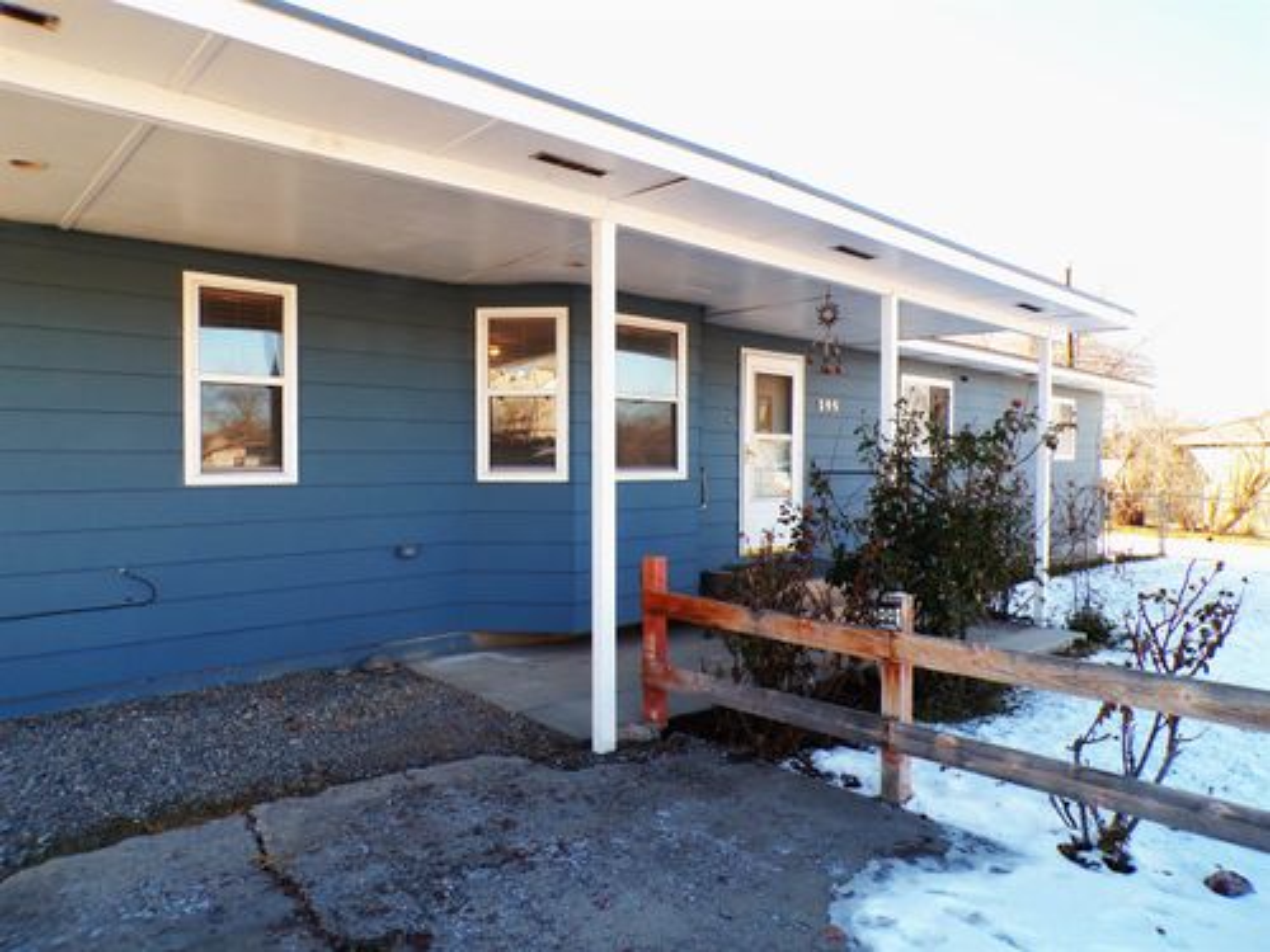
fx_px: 881
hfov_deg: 71.6
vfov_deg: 56.8
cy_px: 476
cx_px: 635
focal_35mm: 24
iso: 100
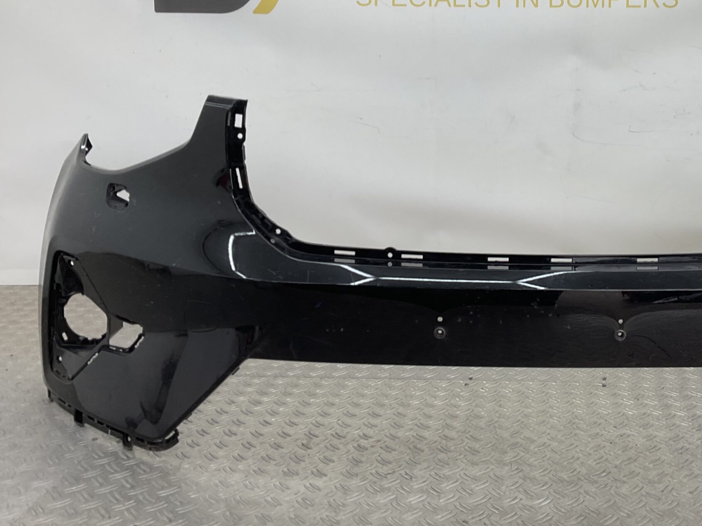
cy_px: 171
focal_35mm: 44
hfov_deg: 41.9
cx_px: 512
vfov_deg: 32.6
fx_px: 892
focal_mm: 3
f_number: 1.8
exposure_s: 1/124
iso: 16
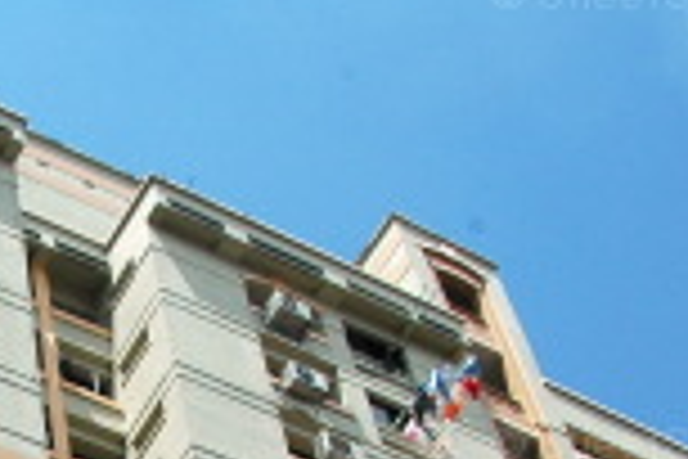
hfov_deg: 20.1
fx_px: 1854
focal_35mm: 97
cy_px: 794
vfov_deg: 12.9
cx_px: -72
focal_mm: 18
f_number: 11
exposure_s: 1/400
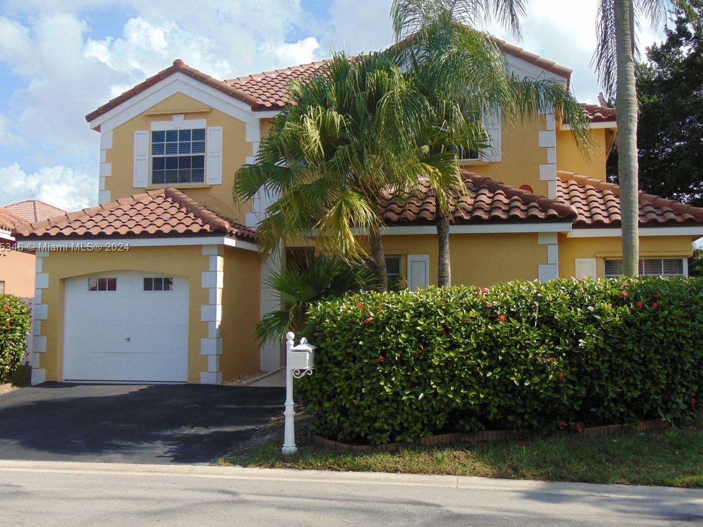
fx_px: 833
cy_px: 248
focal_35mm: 41
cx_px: 377
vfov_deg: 35.1
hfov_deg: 45.7
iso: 80
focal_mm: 6.3
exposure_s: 1/1000
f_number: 3.2
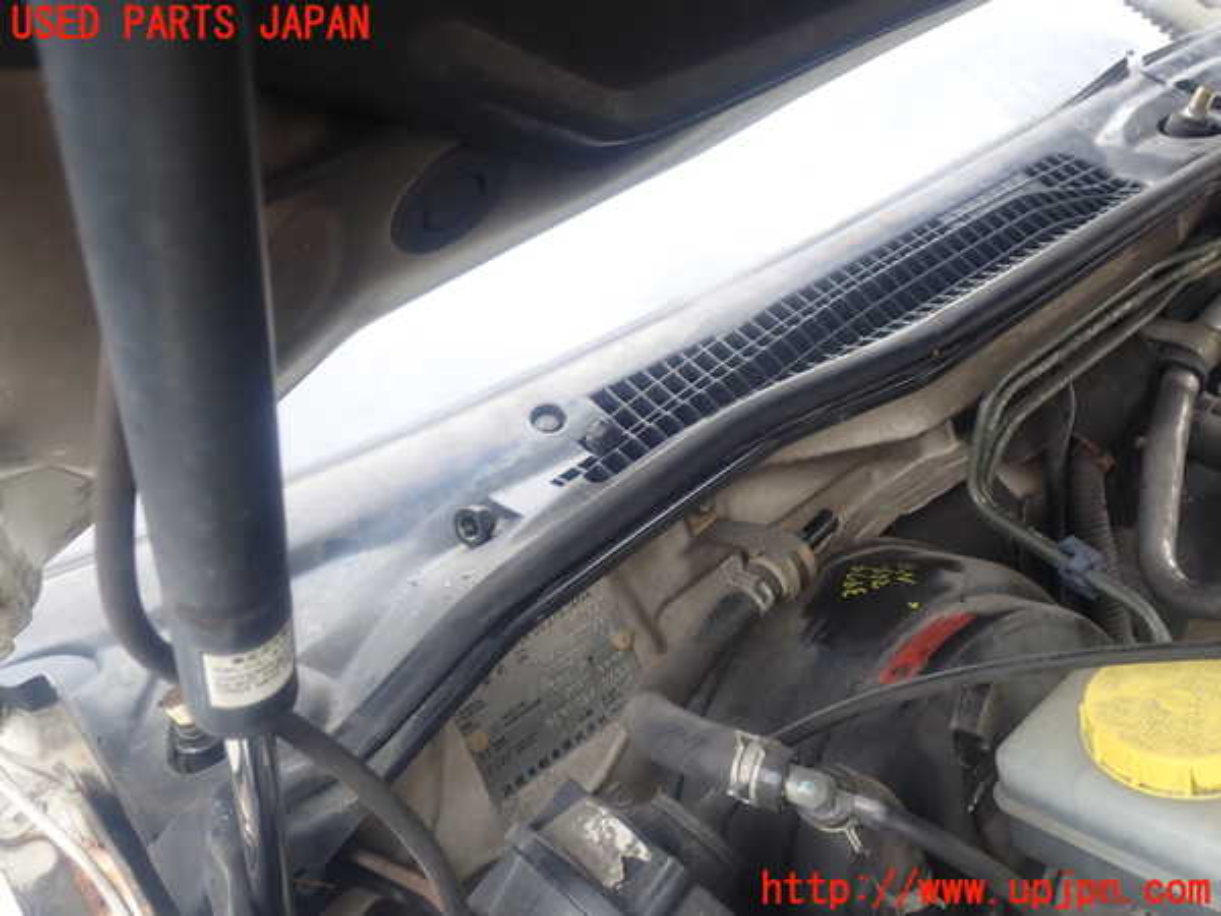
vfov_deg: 46.8
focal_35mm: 30
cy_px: 458
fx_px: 1058
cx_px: 610
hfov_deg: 60.0
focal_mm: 5.4
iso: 100
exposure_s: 1/80
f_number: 3.2
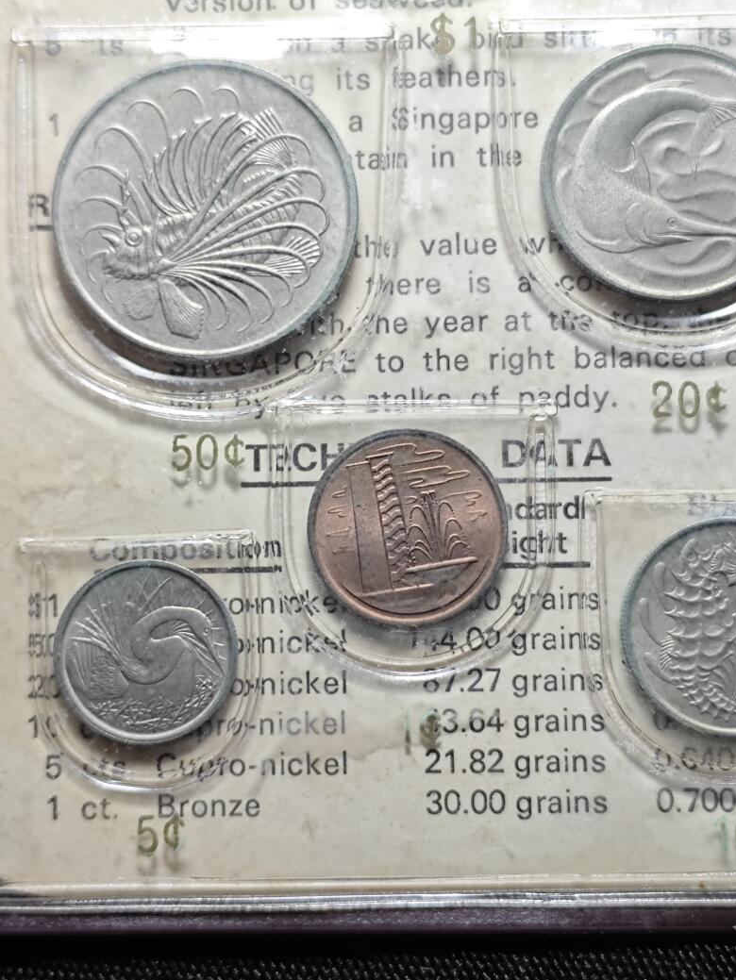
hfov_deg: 22.3
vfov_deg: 29.4
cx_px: 328
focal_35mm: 66
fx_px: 1870
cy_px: 493
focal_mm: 5.84
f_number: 1.6
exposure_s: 1/50
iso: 250
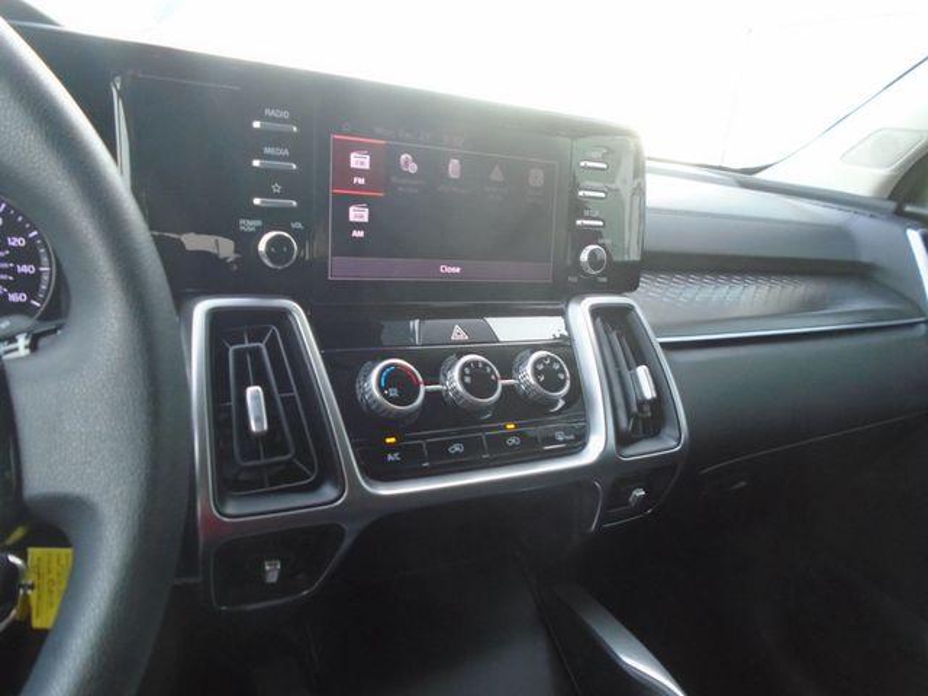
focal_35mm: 26
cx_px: 464
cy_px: 348
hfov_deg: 67.3
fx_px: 697
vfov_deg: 53.1
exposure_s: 1/30
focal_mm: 4.6
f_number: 3.2
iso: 250
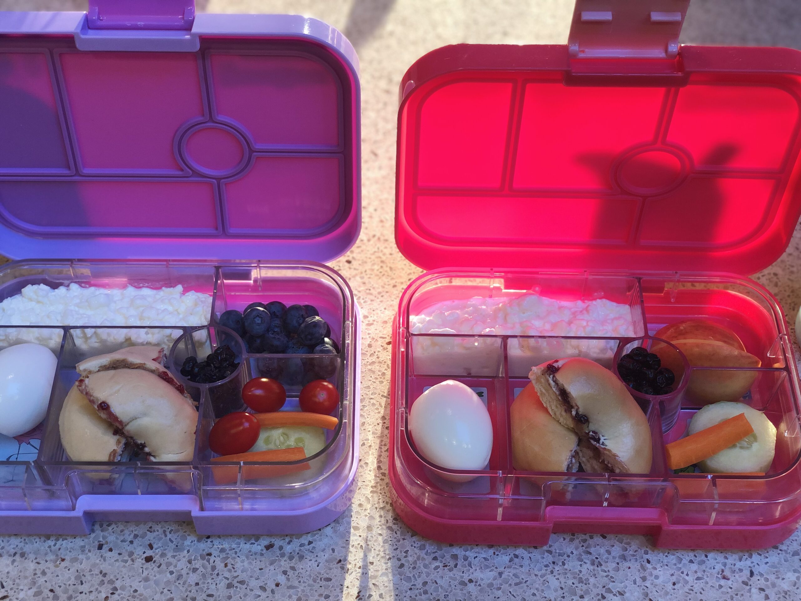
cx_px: 400
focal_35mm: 52
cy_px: 300
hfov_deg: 36.8
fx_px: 1203
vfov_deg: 28.0
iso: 50
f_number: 2.4
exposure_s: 1/60
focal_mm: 6
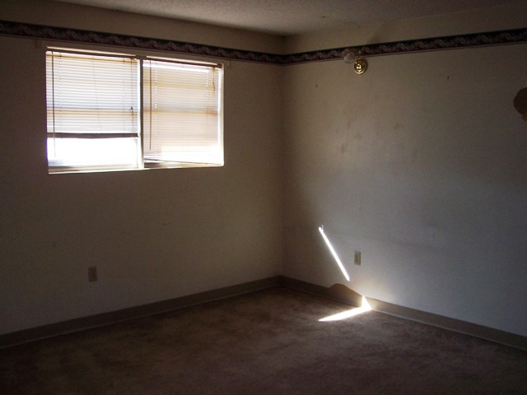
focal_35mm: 37
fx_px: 563
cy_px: 198
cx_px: 264
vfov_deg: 38.7
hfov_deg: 50.1
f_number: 2.8
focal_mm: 5.6
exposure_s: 1/60
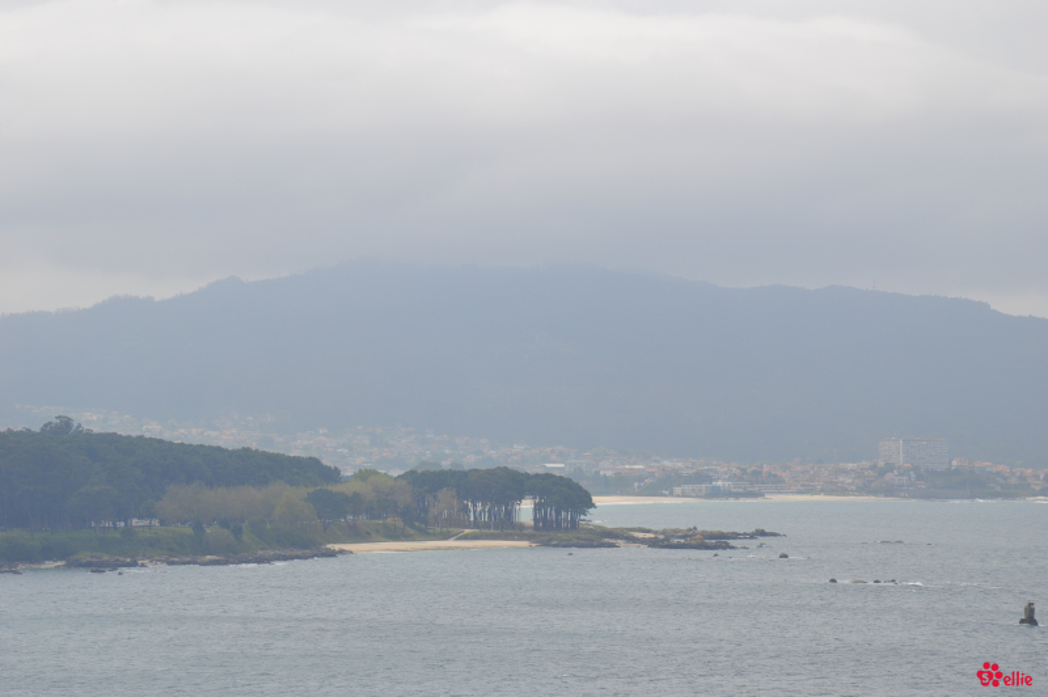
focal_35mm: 120
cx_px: 524
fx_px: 3490
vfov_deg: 11.4
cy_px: 348
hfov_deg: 17.1
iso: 100
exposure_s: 1/320
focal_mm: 80
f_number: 9
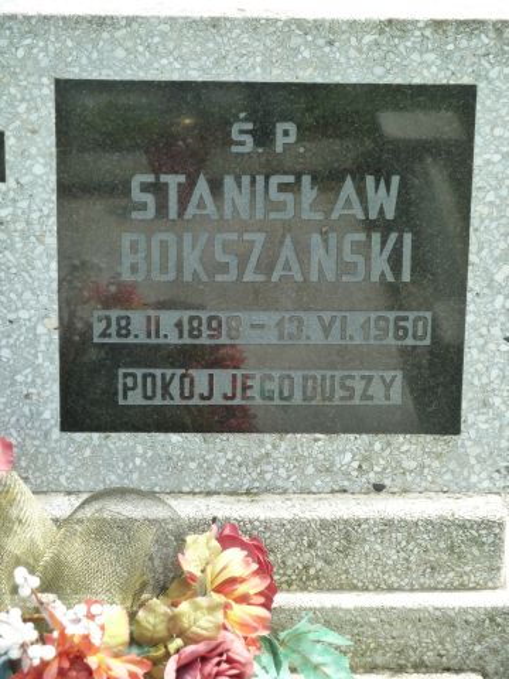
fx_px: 2333
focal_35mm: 119
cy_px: 340
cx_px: 254
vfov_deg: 16.6
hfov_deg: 12.5
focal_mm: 19.5
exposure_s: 1/125
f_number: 4.4
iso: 250
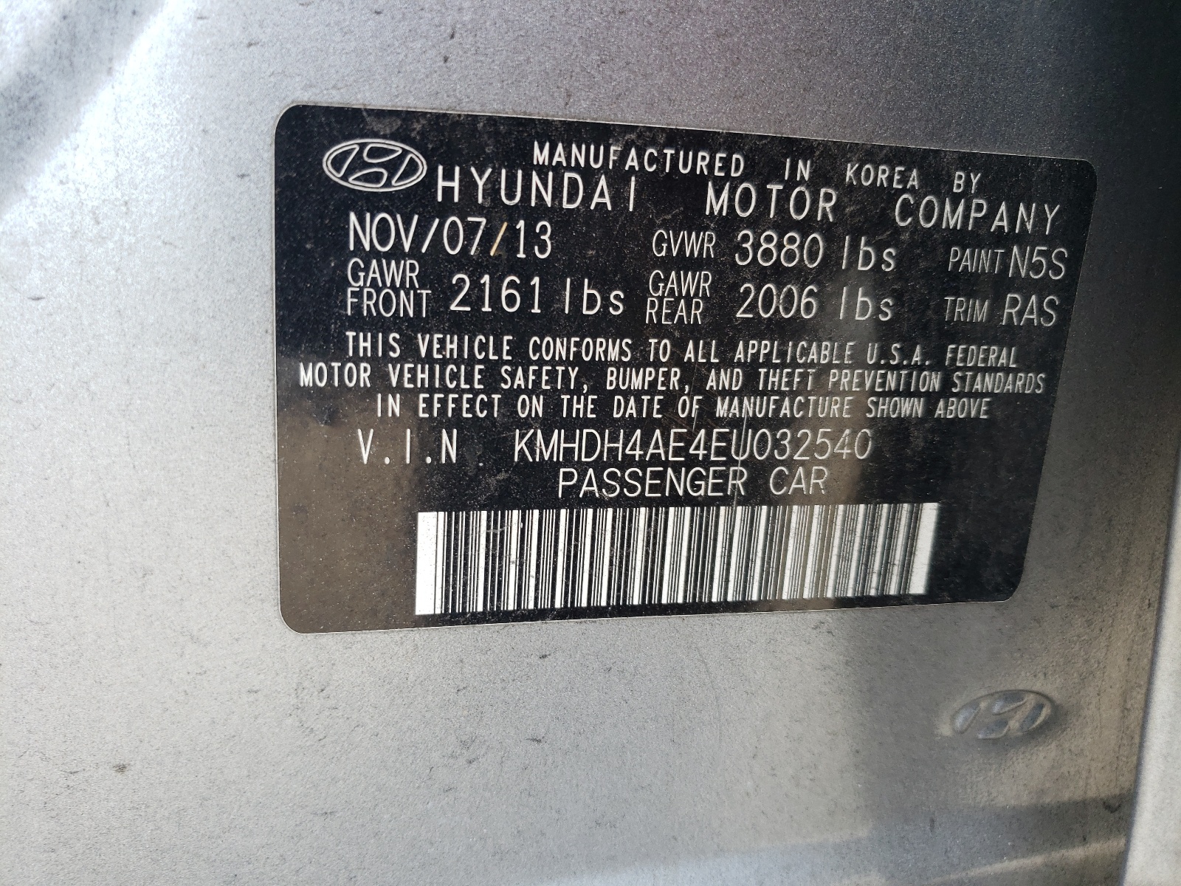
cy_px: 443
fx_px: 887
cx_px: 590
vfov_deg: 53.1
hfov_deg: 67.3
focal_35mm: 26
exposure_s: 1/133
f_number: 1.5
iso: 50
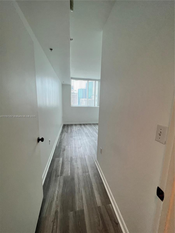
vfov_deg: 106.2
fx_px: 88
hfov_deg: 89.9
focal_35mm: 13
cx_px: 88
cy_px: 116
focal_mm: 1.57
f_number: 1.8
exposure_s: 1/120
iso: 80
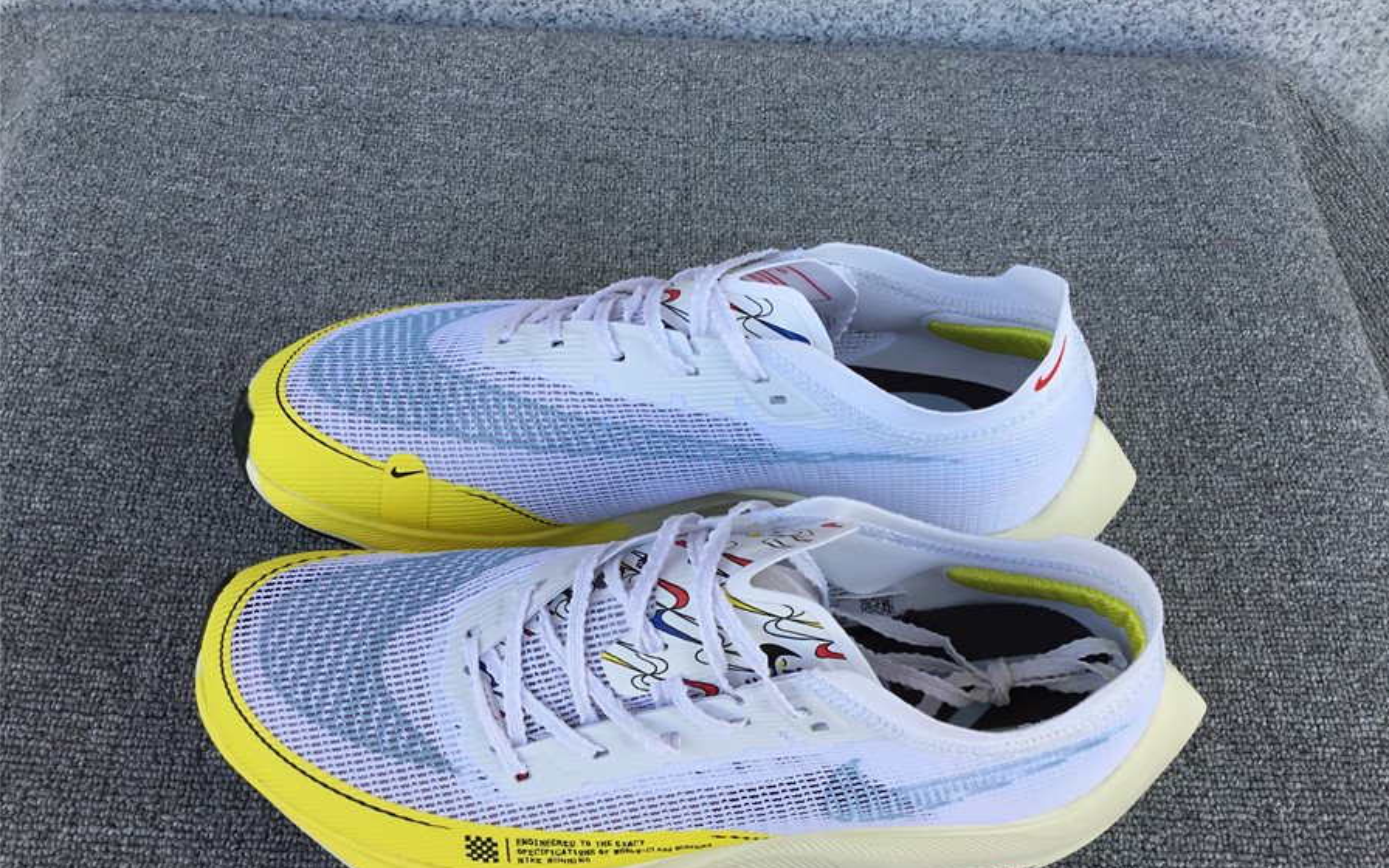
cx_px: 696
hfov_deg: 58.1
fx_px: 1249
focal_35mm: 33
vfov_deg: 38.3
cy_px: 481
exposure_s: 1/260
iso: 25
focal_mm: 3.3
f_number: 2.4
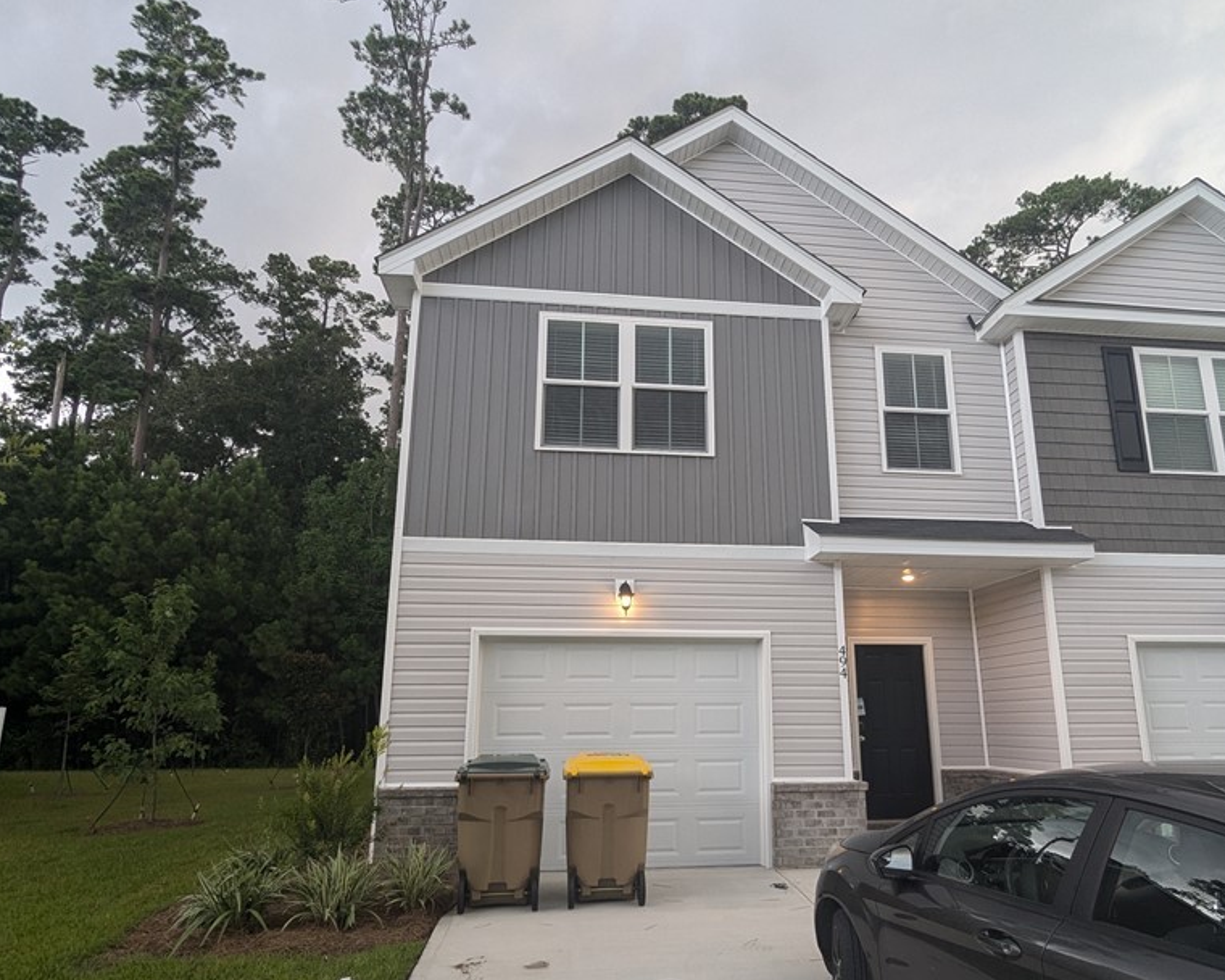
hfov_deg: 77.4
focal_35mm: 21
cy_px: 542
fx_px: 761
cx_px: 679
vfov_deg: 65.4
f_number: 2.2
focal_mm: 2.35
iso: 55
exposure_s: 1/75.7
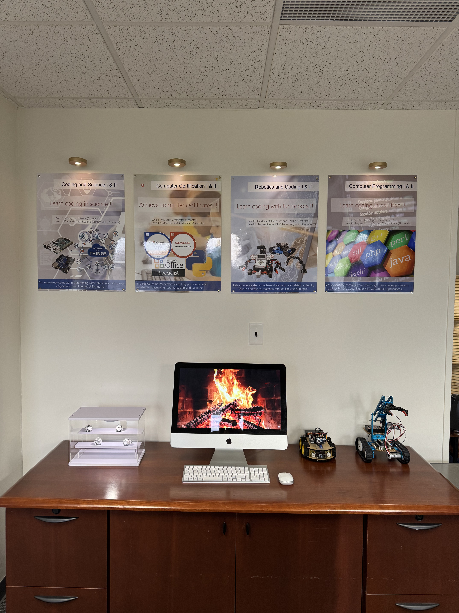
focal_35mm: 24
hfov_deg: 56.8
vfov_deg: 71.6
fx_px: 424
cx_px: 230
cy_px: 306
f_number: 1.78
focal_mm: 6.76
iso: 125
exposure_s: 1/60
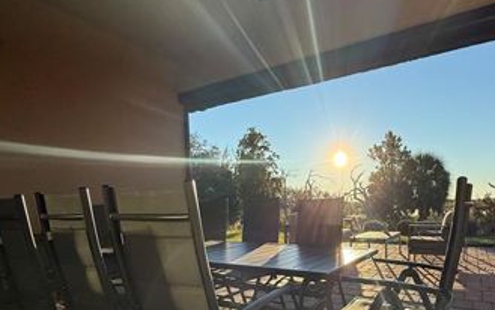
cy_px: 233
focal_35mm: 24
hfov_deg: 74.2
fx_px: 324
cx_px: 288
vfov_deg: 49.1
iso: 64
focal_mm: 2.22
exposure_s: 1/1961
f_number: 2.2
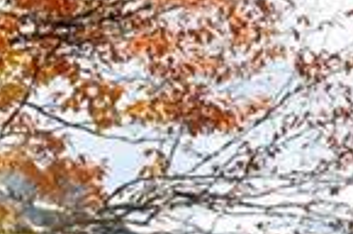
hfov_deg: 17.6
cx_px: -158
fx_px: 1037
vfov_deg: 11.6
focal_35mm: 106
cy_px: 467
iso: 640
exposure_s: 1/500
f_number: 8
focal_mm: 10
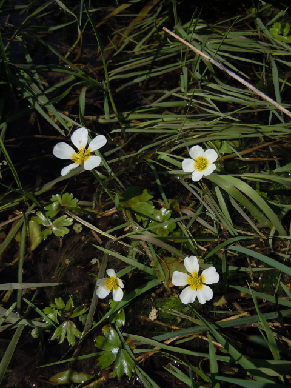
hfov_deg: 46.8
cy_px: 194
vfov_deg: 60.0
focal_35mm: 30
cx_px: 146
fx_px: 336
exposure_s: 1/500
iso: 100
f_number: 7
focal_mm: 5.4
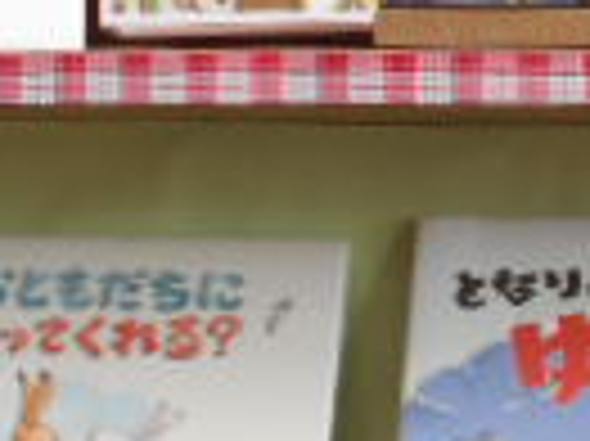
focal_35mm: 127
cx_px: 748
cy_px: 423
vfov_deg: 11.6
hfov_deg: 14.9
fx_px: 2163
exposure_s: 1/30
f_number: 3.2
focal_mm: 4.6
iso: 160
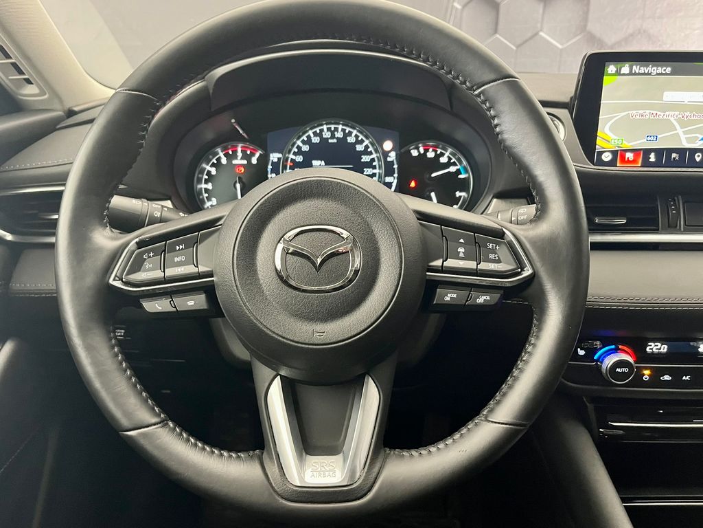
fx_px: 528
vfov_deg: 53.1
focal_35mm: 26
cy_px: 264
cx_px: 352
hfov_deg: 67.3
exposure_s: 1/39
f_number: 1.6
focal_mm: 5.1
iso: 500
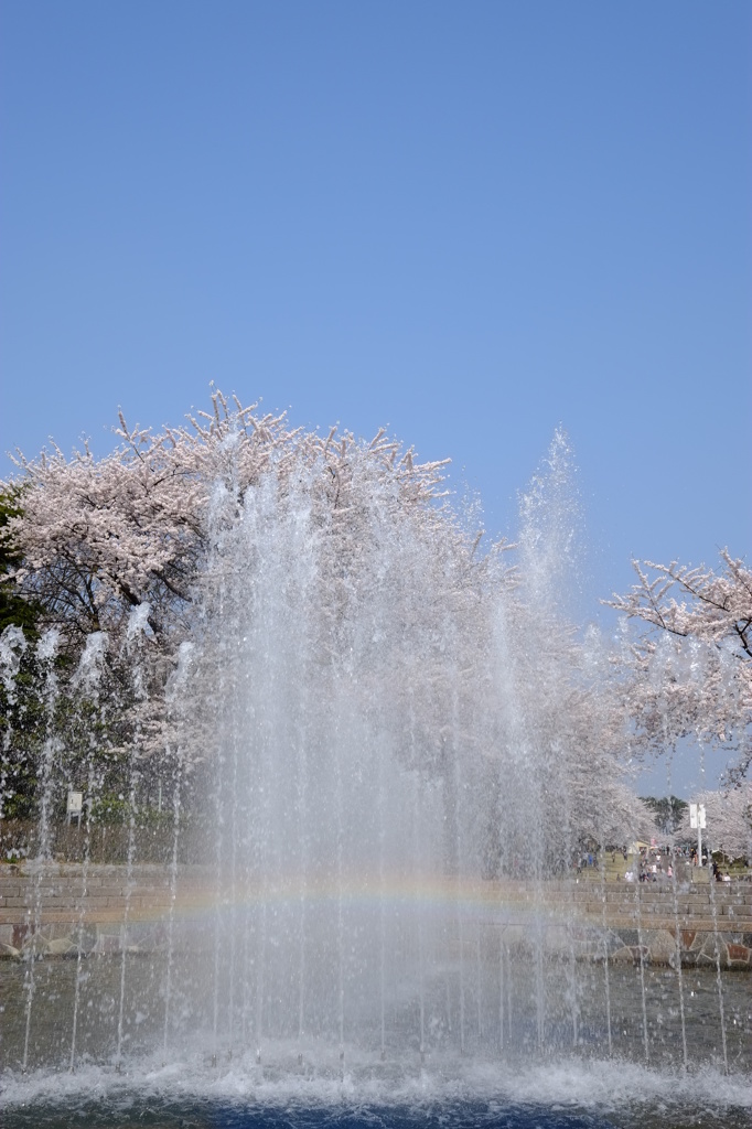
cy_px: 564
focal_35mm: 35
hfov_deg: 37.8
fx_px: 1097
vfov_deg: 54.4
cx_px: 376
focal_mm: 23
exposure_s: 1/320
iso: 200
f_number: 9
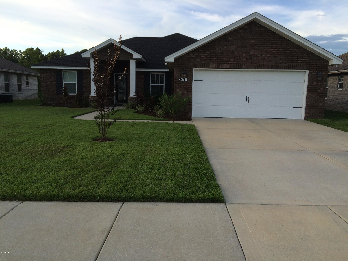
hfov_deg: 61.7
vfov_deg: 48.2
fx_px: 292
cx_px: 174
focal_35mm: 29
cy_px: 130
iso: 32
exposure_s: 1/662
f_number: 2.2
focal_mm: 4.15
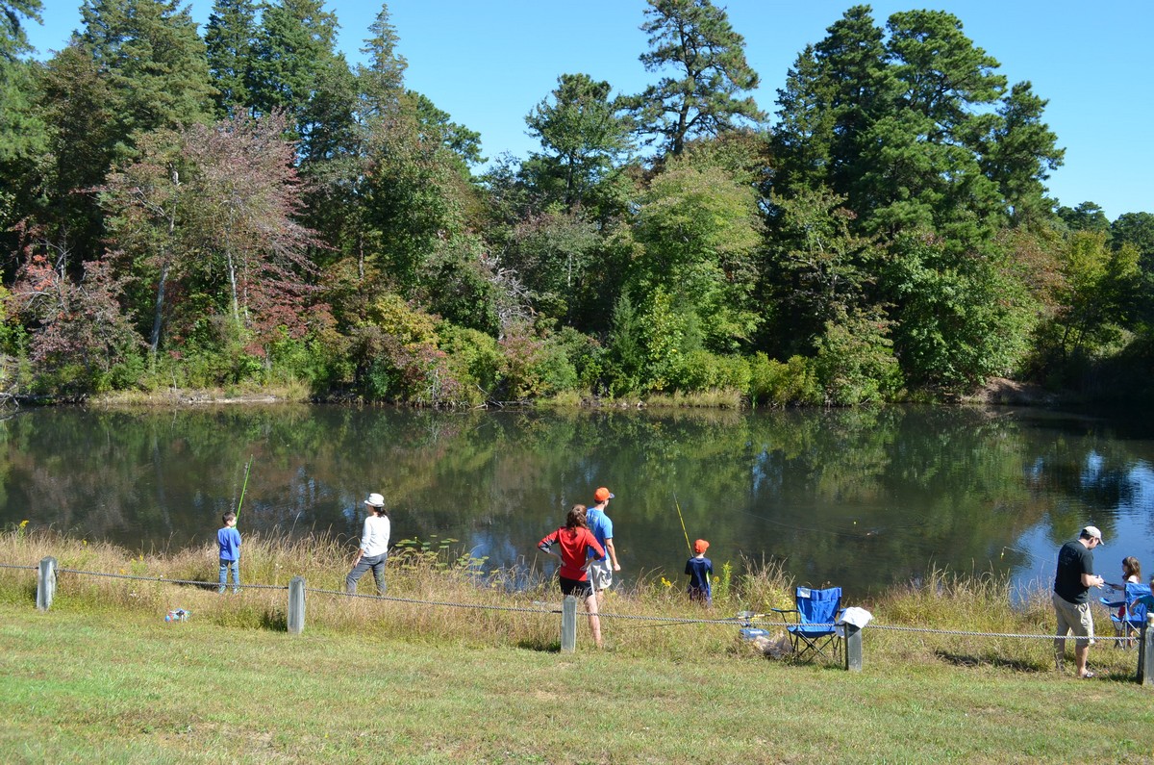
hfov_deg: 62.0
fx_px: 960
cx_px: 577
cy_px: 382
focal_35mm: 30
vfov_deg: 43.4
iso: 180
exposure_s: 1/250
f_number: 8
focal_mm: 20
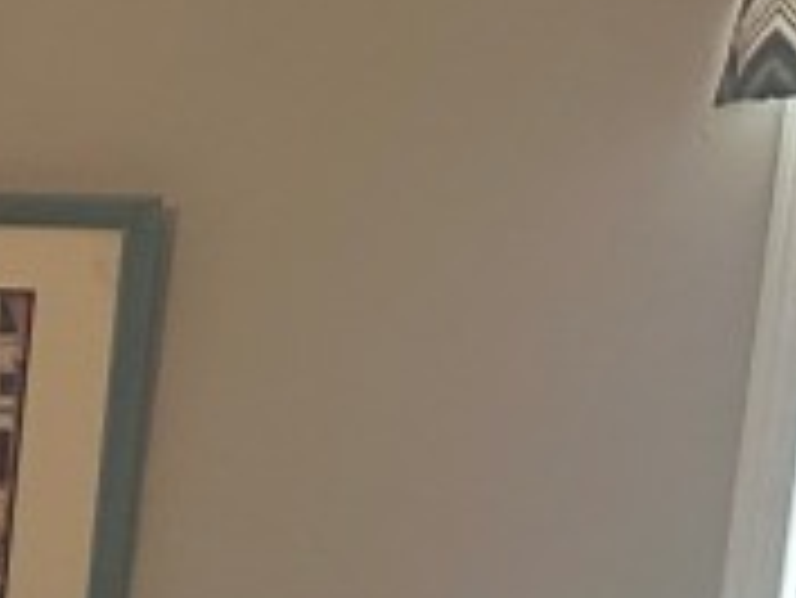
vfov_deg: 10.2
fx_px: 3198
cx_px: -1291
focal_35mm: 139
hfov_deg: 11.1
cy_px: 980
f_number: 1.78
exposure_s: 1/60
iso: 500
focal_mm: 6.86
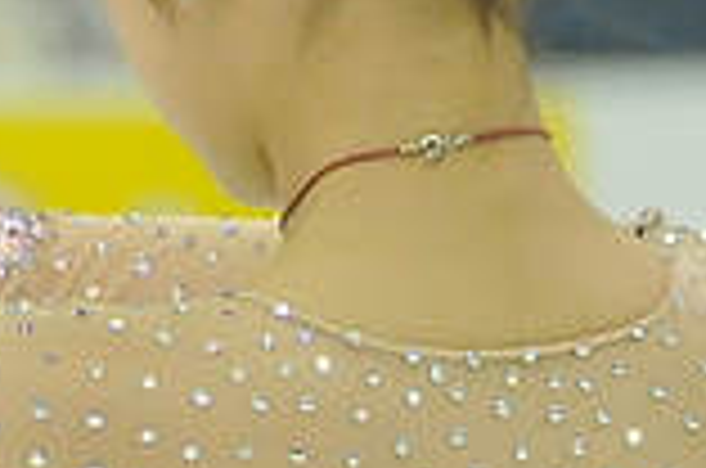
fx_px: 29983
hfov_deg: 1.3
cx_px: 288
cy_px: 394
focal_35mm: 1532
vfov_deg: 0.9
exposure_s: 1/640
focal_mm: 200
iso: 3200
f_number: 5.6
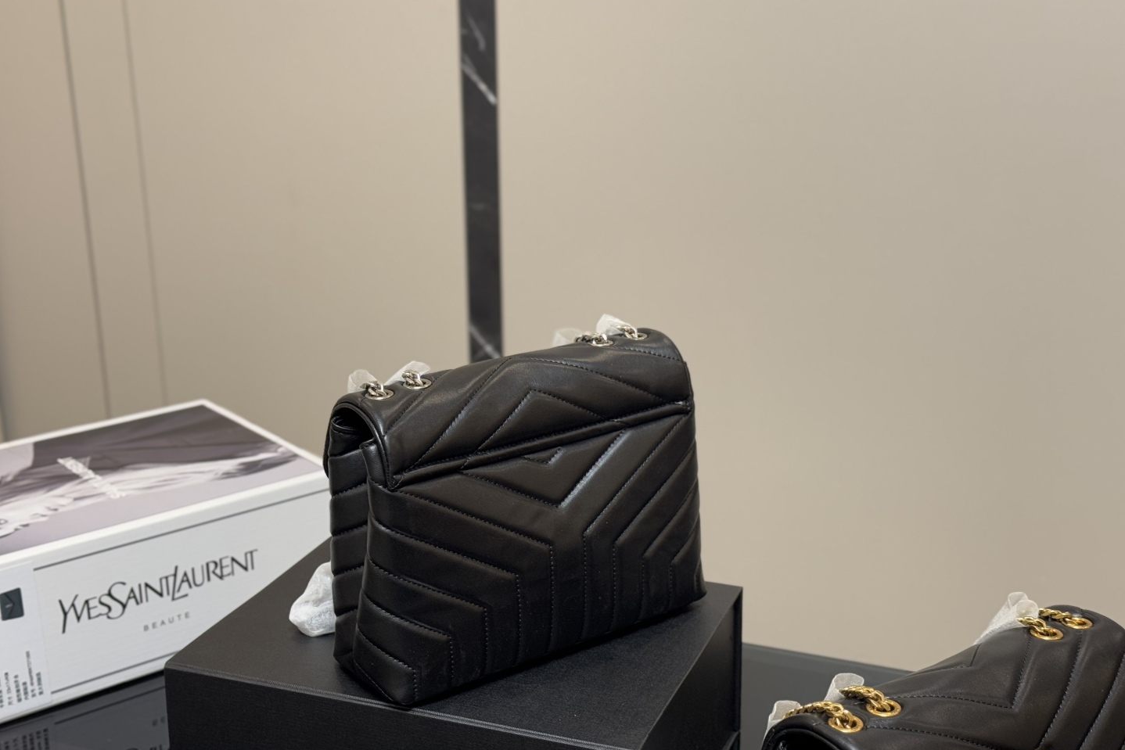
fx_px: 1563
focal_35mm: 50
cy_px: 403
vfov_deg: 27.0
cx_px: 562
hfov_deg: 39.6
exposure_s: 1/50
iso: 100
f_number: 1.78
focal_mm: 6.76
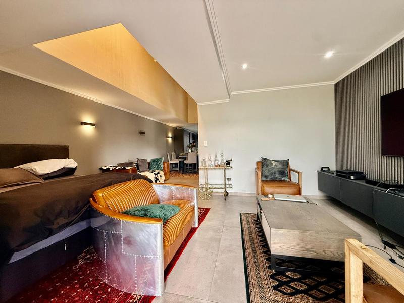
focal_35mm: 14
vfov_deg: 85.7
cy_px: 152
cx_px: 202
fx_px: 163
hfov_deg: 102.1
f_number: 2.2
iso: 250
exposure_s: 1/99
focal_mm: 2.22
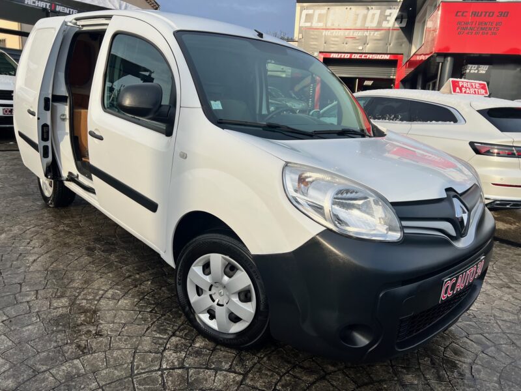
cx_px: 260
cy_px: 196
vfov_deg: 53.1
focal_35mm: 26
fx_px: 391
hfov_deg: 67.3
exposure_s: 1/2762
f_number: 1.5
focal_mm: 5.7
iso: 50
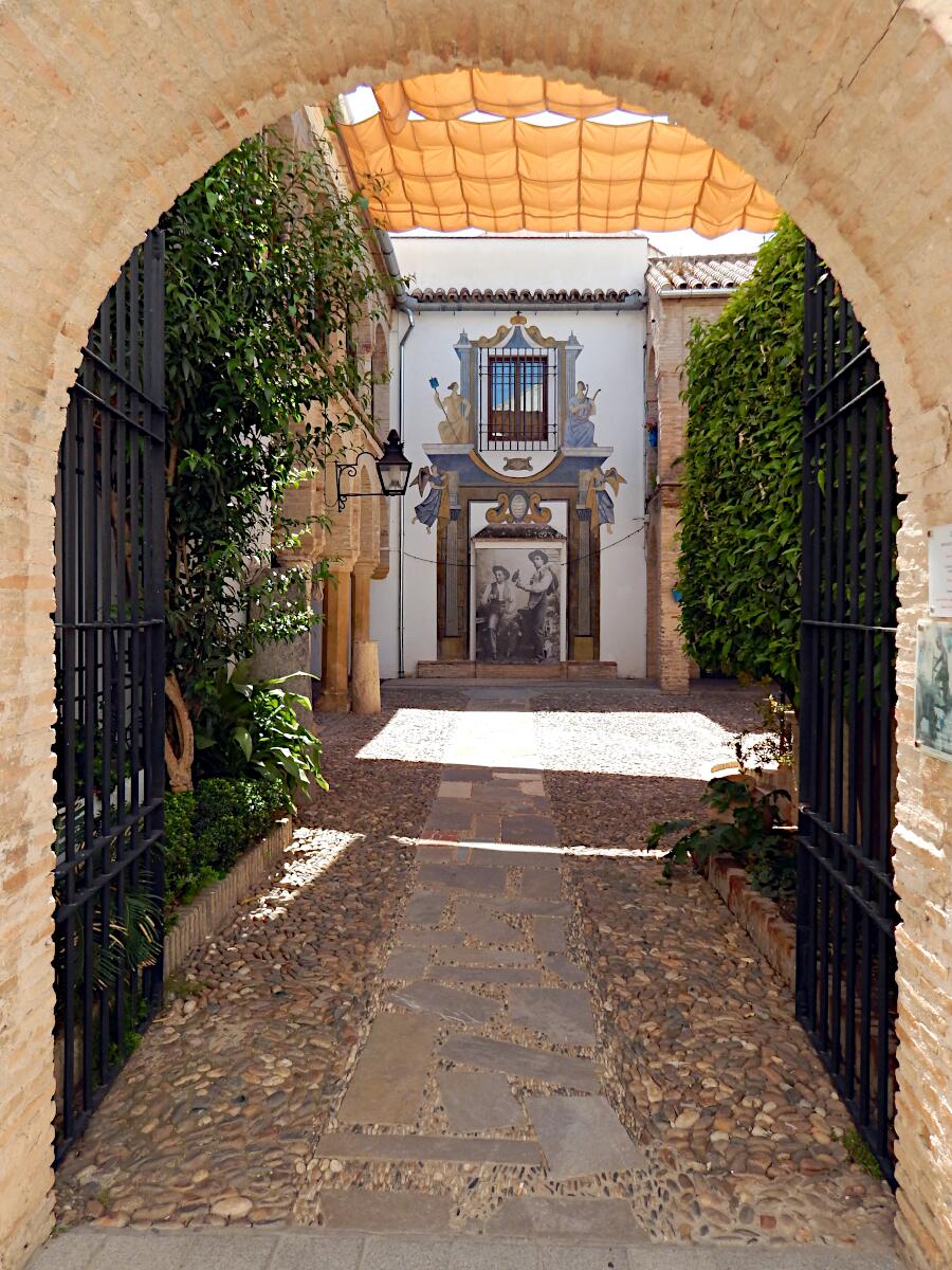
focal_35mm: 23
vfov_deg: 73.9
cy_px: 635
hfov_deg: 58.9
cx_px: 476
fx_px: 843
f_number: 3
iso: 125
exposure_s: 1/500
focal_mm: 4
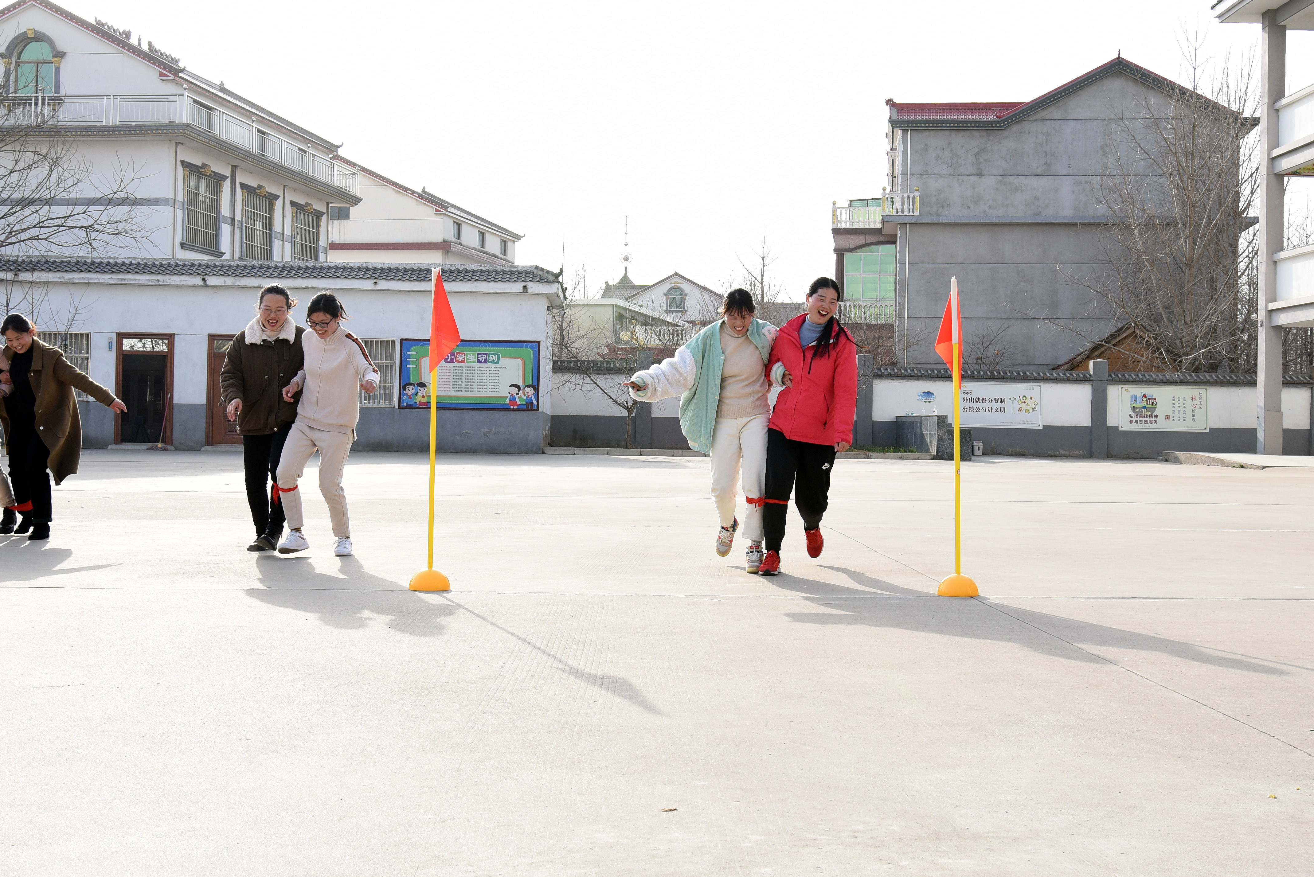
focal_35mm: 45
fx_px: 1643
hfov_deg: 43.6
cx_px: 661
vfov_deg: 29.8
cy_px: 358
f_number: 8
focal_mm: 32
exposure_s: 1/400
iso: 500
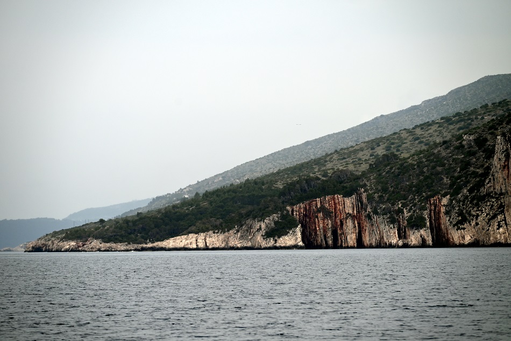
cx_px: 256
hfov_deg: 14.1
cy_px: 170
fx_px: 2059
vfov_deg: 9.5
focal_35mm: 145
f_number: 5.6
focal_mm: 145
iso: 200
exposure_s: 1/1000
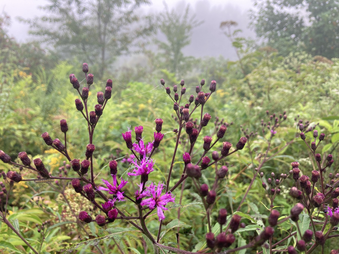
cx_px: 170
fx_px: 274
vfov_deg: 49.7
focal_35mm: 28
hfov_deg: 63.4
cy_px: 127
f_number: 1.8
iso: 25
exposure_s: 1/122
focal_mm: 4
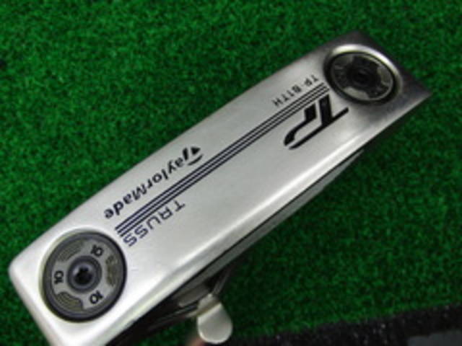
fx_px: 494
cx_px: 231
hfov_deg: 50.1
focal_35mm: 37
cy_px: 173
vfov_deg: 38.7
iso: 400
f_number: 3.6
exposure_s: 1/80
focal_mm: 6.42
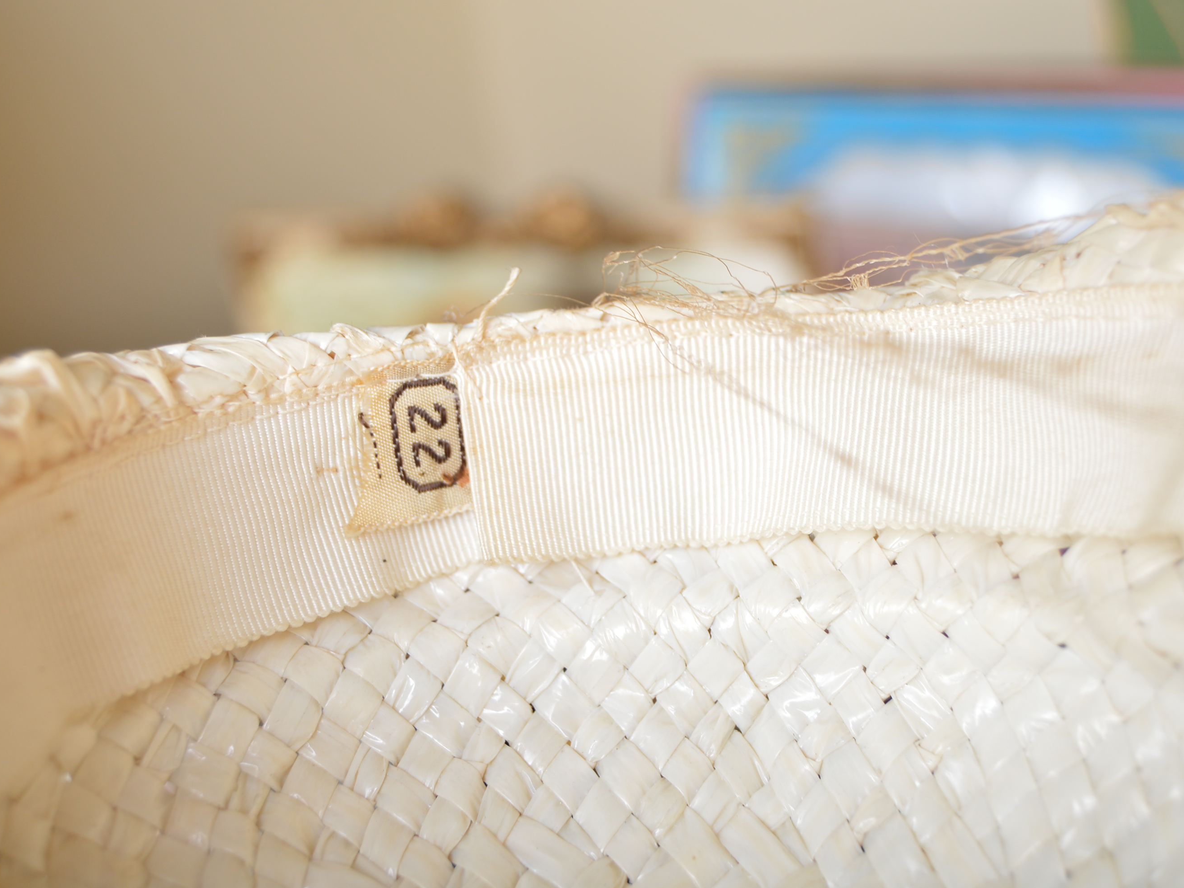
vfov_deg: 25.4
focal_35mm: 58
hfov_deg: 33.5
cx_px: 569
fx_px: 1968
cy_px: 441
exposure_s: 1/200
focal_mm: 35
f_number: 4.5
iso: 200
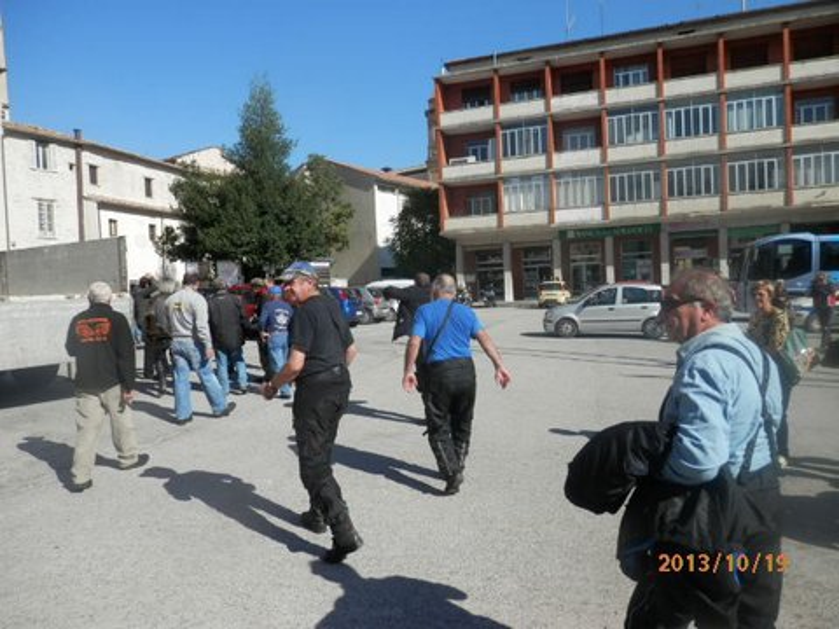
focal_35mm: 25
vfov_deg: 54.9
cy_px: 314
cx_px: 420
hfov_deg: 69.4
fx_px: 606
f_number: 8.7
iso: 80
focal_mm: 4.5
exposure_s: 1/125
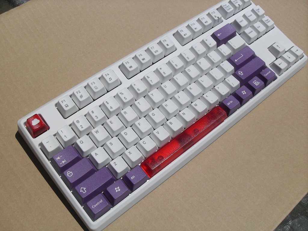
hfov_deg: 50.1
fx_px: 329
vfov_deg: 38.7
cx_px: 154
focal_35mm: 37
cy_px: 116
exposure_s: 1/500
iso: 80
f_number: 8.9
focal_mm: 6.3
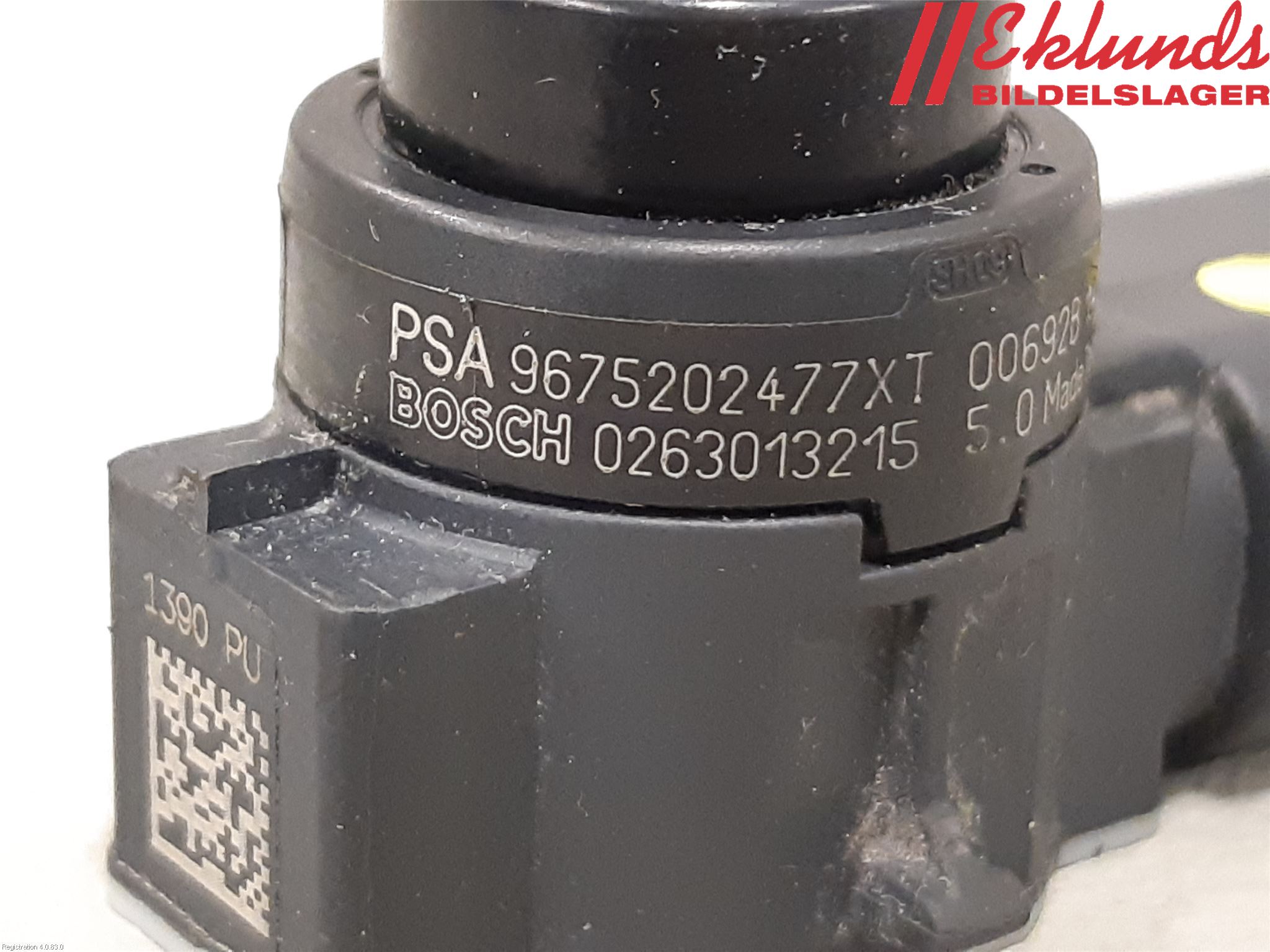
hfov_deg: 67.3
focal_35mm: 26
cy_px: 476
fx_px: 954
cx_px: 635
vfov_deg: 53.1
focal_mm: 3.93
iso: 320
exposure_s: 1/25
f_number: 1.7
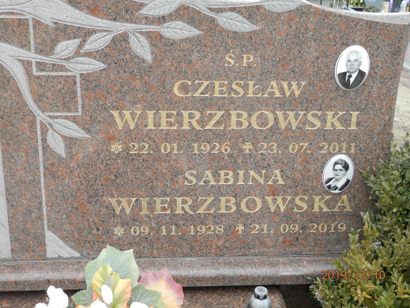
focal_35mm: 46
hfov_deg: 41.2
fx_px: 545
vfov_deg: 31.5
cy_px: 154
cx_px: 205
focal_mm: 8.2
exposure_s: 1/80
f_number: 3.6
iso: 200
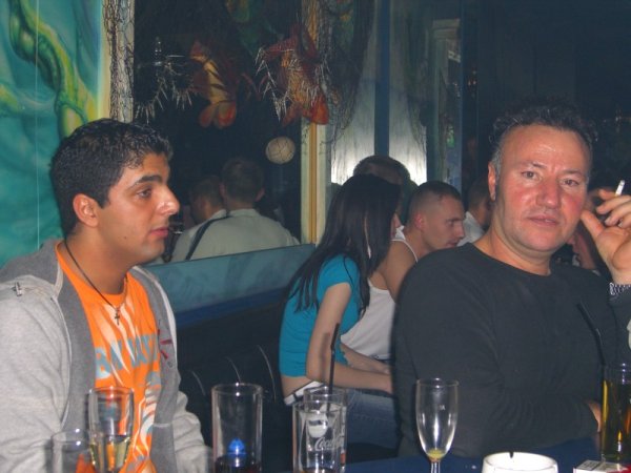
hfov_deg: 33.8
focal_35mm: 57
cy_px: 236
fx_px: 1039
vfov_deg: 25.7
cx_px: 316
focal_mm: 11.8
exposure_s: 1/60
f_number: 3.6
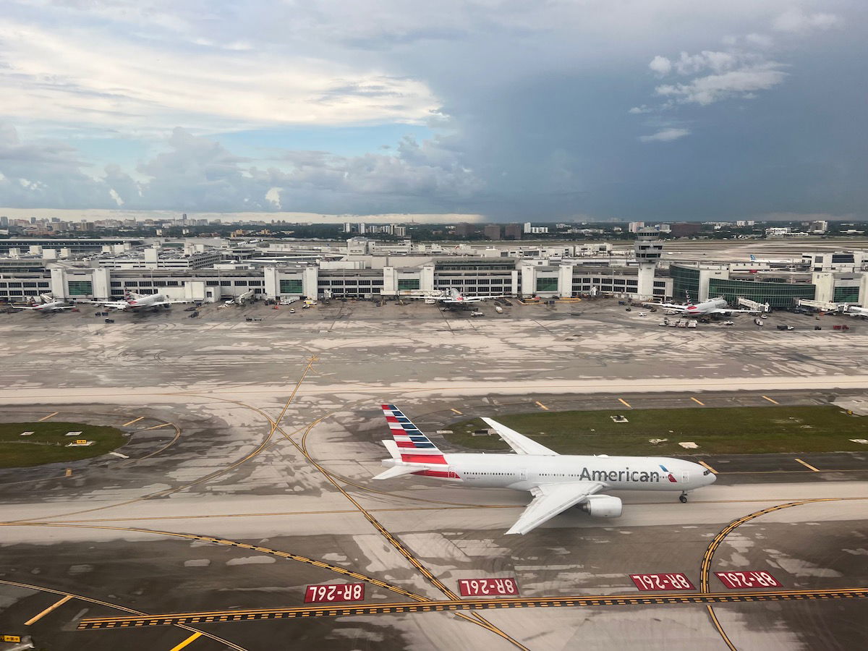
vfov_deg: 53.1
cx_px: 434
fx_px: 652
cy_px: 326
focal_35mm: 26
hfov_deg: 67.3
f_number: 1.5
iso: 50
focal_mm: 5.7
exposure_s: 1/705
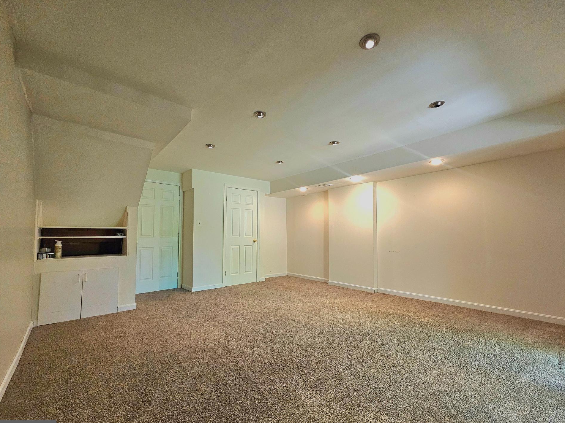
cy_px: 217
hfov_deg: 102.1
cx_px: 286
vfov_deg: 85.6
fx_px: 228
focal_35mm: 14
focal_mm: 2.2
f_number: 2.2
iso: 400
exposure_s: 1/60.2
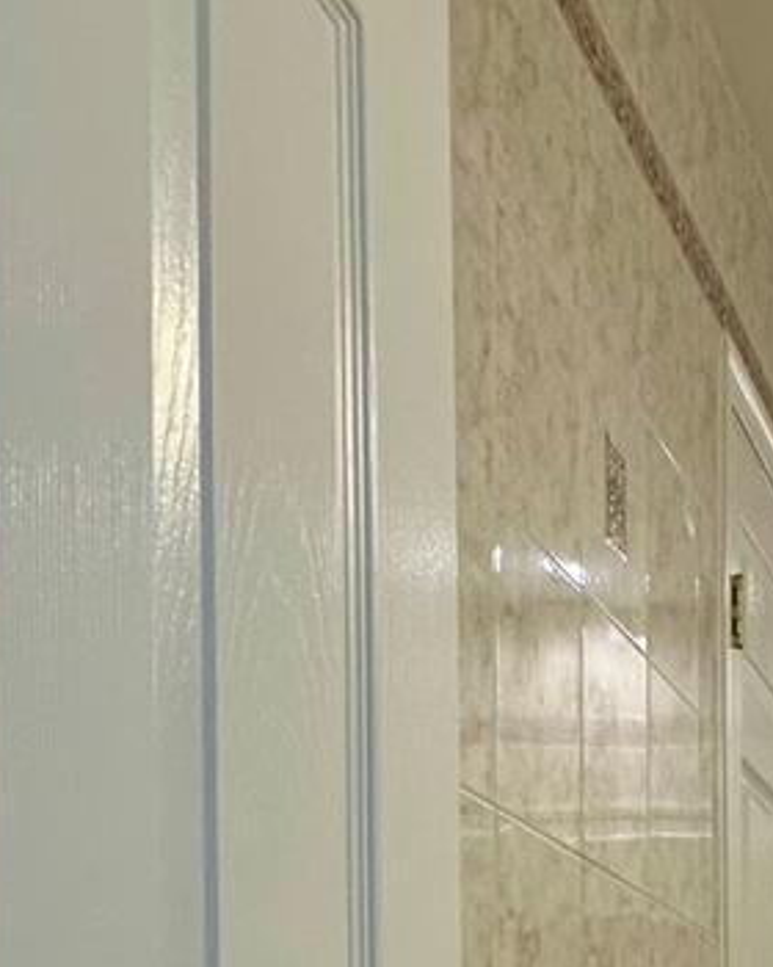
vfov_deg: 27.3
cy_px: 1191
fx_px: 1716
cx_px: 1251
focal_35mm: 60
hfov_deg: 20.5
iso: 160
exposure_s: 1/120
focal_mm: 2.22
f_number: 2.2
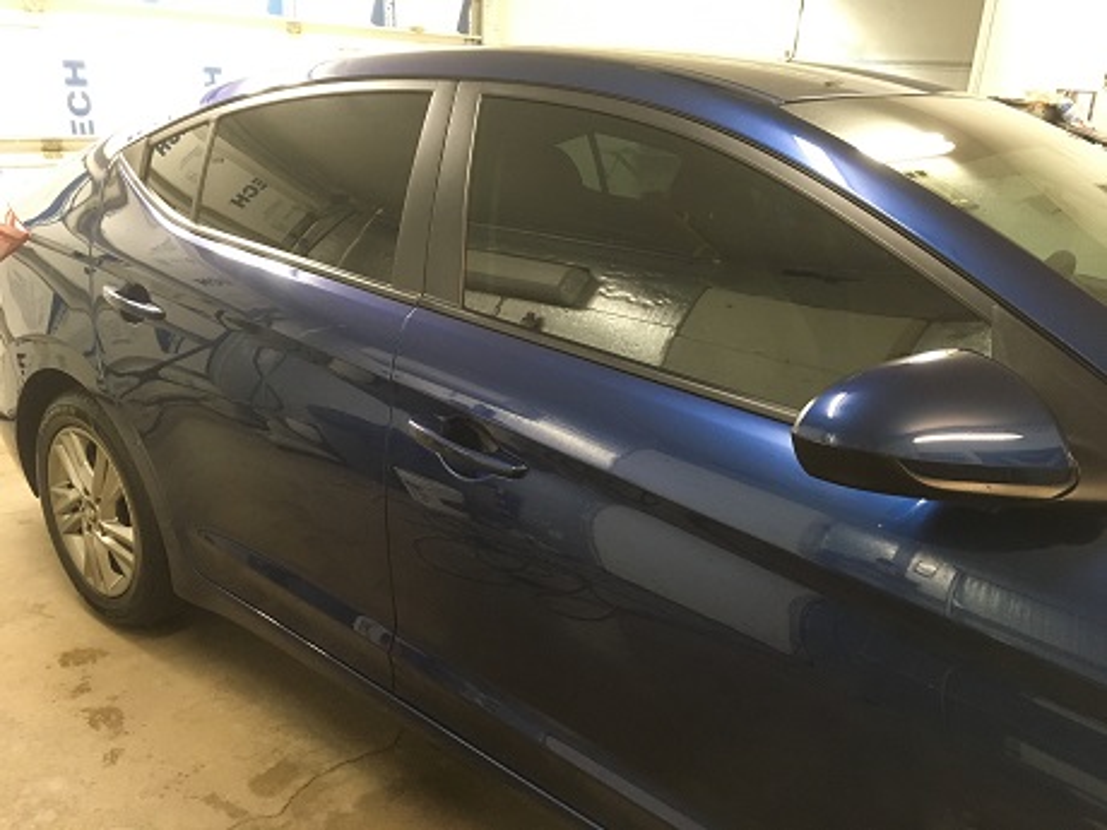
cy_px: 415
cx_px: 554
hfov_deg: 61.7
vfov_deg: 48.2
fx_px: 927
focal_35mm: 29
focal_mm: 4.15
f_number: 2.2
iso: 200
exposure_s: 1/30
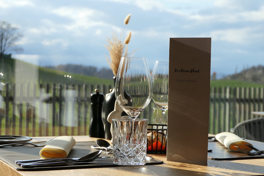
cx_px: 132
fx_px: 565
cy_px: 88
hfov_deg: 26.3
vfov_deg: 17.7
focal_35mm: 77
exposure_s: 1/640
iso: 125
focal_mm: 28.4
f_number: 4.2
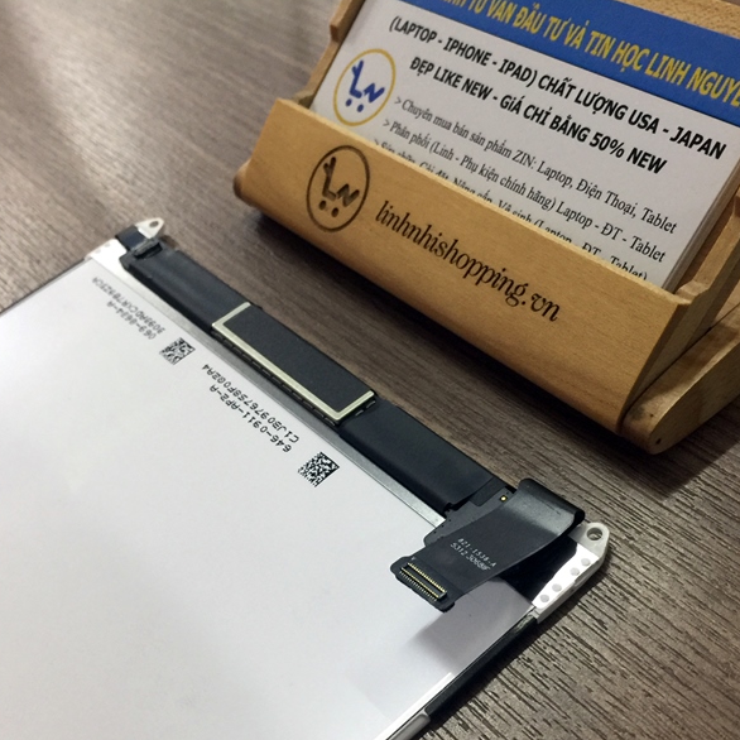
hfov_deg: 46.7
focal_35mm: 35
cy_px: 375
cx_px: 264
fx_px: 847
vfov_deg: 47.2
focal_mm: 4.15
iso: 80
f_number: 2.2
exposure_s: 1/17
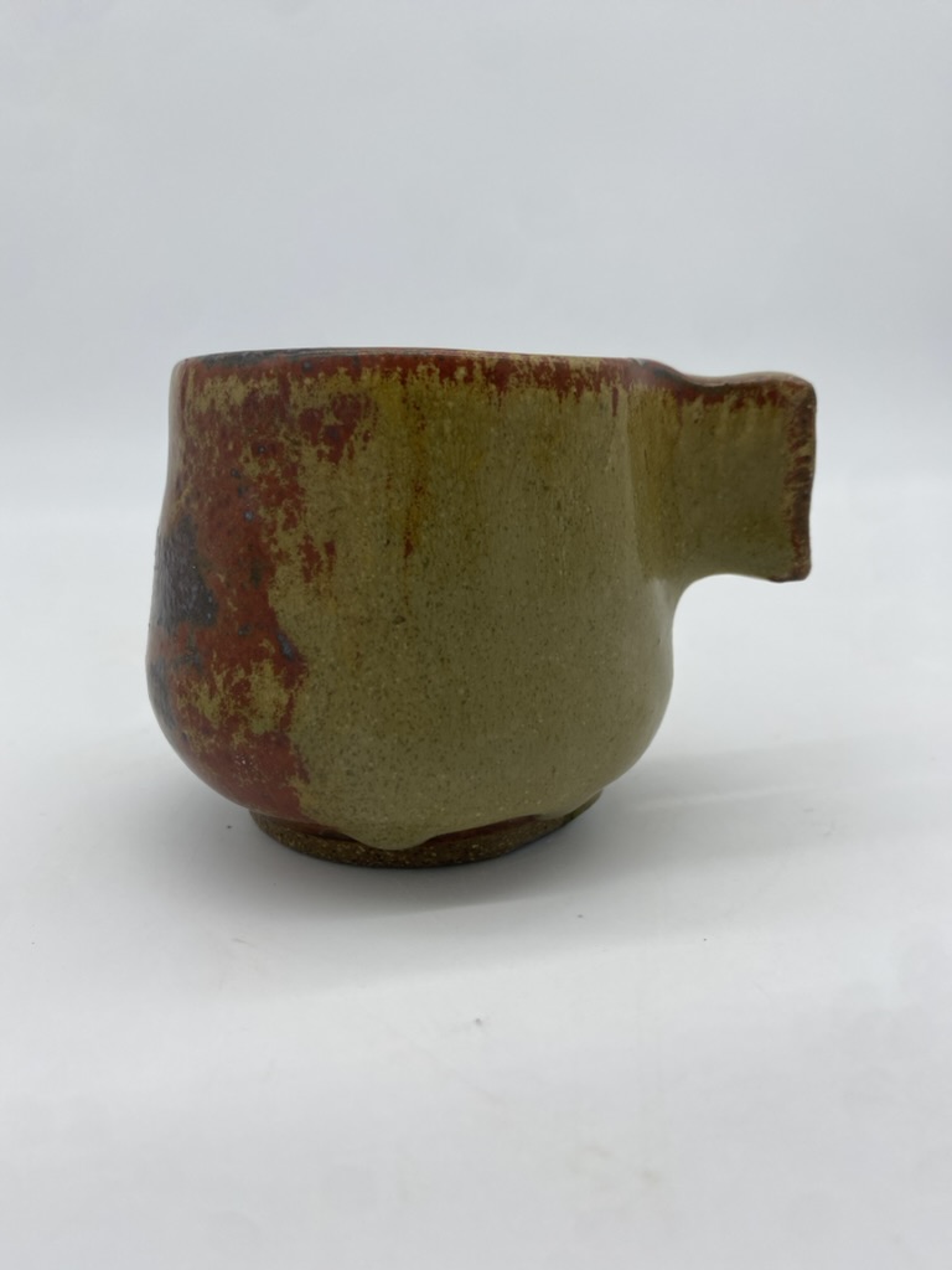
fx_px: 917
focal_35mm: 25
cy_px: 635
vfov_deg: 69.4
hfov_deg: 54.9
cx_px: 476
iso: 32
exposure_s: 1/439
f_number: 1.8
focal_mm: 4.25
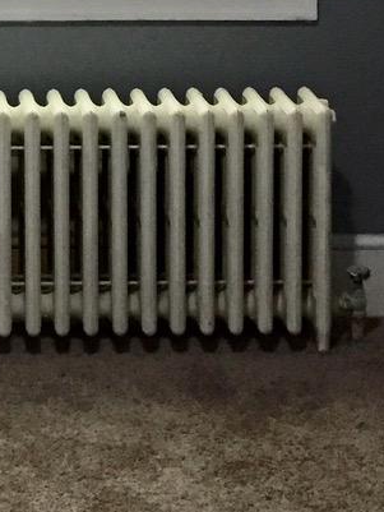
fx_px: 1641
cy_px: -174
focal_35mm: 111
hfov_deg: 12.9
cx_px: -102
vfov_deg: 16.6
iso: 160
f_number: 2.2
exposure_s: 1/30
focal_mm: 4.15
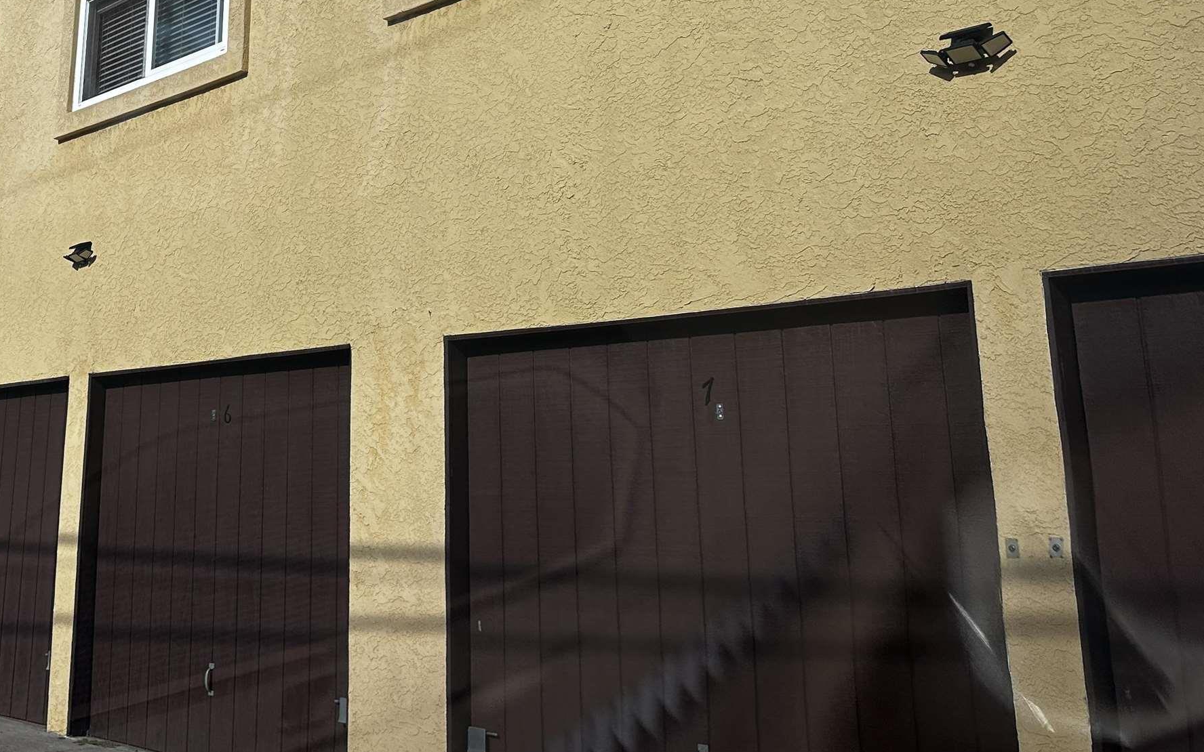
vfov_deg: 28.6
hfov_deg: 42.4
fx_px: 1444
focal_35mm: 44
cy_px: 144
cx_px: 178
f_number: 1.78
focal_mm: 6.86
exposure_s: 1/4348
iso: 80
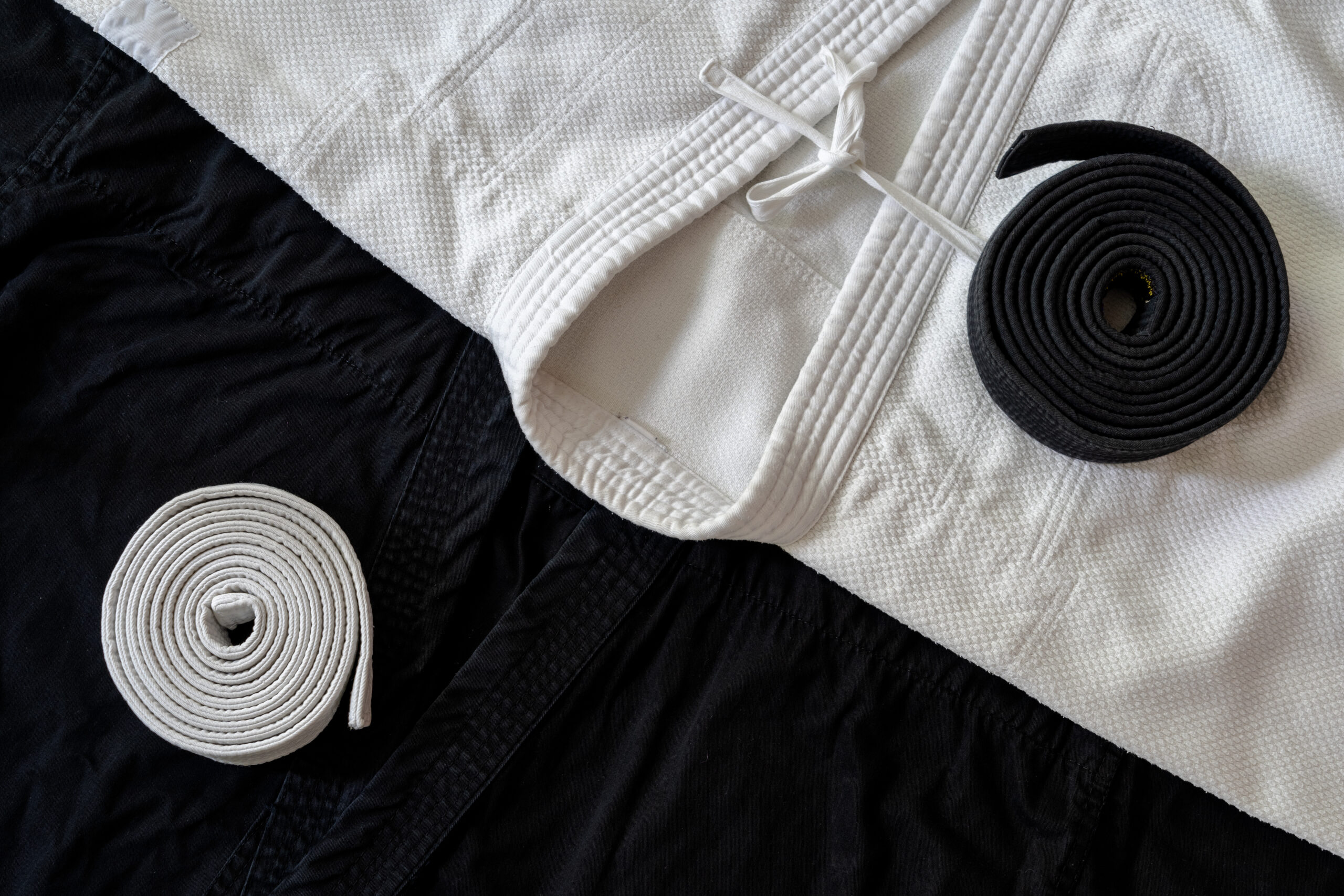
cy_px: 448
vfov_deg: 23.0
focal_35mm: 59
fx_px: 2203
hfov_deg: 33.9
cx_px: 672
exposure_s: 1/13
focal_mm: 59
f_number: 9
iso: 250
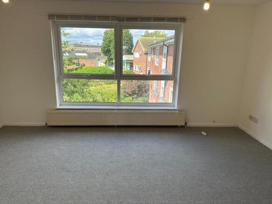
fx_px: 189
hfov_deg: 71.6
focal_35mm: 24
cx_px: 136
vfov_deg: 56.8
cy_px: 102
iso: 80
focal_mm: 6.86
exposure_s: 1/623
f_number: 1.78
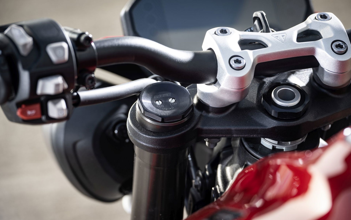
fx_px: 1952
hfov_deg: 10.3
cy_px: 109
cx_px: 176
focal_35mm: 204
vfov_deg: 6.4
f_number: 7.1
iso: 160
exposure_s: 1/160
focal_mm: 200
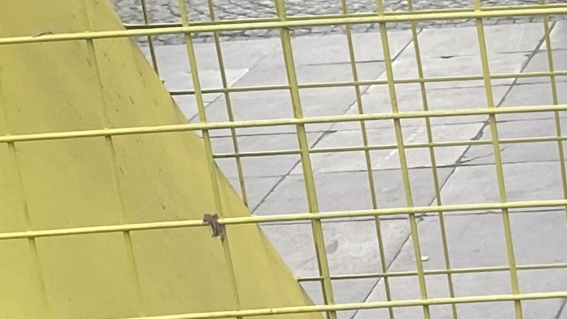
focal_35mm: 147
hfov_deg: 13.3
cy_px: 557
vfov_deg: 8.0
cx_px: 997
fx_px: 2210
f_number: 1.8
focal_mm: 4.25
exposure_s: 1/122
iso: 64
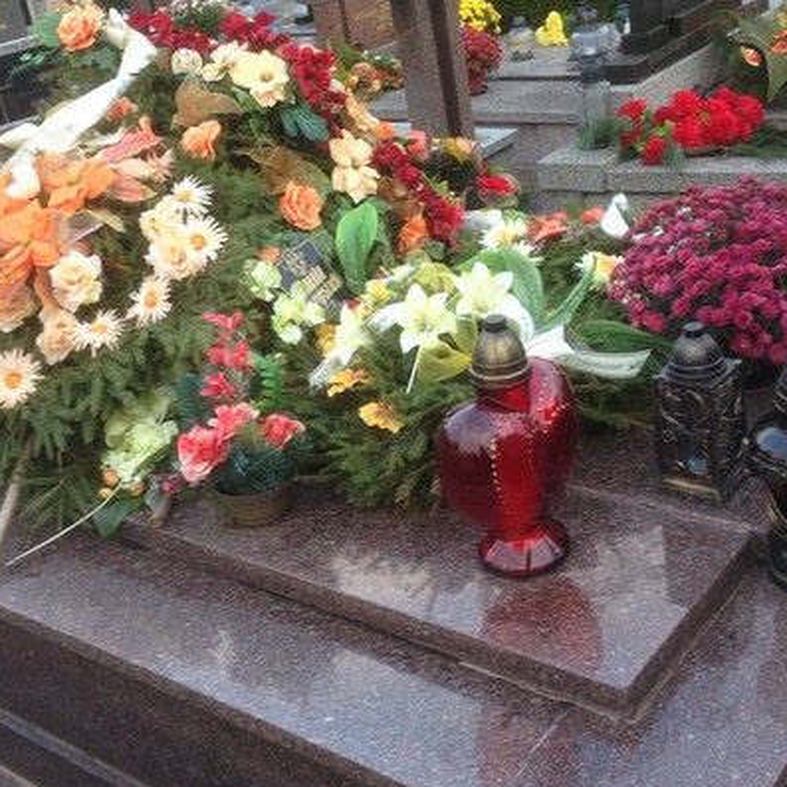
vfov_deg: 36.0
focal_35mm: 47
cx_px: 393
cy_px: 365
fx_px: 1209
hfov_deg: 36.1
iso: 80
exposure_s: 1/120
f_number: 2.4
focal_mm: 4.12
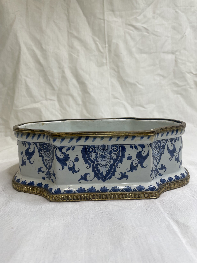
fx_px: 197
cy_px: 132
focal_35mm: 26
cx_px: 98
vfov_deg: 67.3
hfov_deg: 53.1
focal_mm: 4.2
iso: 32
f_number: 1.6
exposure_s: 1/125
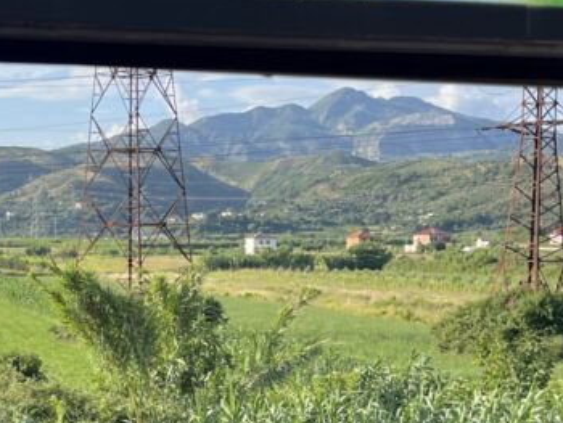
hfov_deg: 25.5
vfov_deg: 19.1
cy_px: 381
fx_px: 1237
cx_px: 190
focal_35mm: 76
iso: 50
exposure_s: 1/1186
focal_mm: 5.1
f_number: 1.6
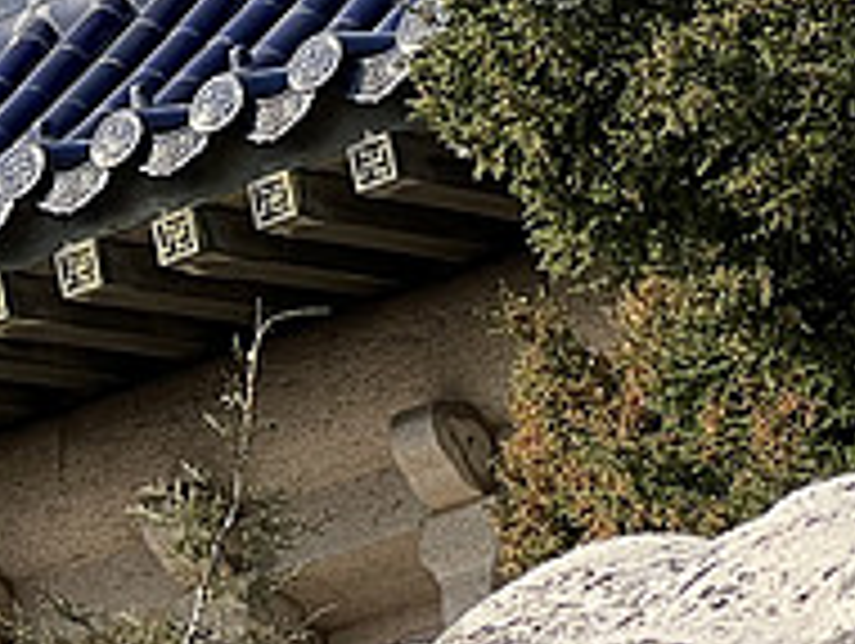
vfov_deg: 4.5
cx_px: -598
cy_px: 1329
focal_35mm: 324
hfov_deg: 6.0
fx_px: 8013
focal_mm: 9
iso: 32
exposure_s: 1/592
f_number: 2.8
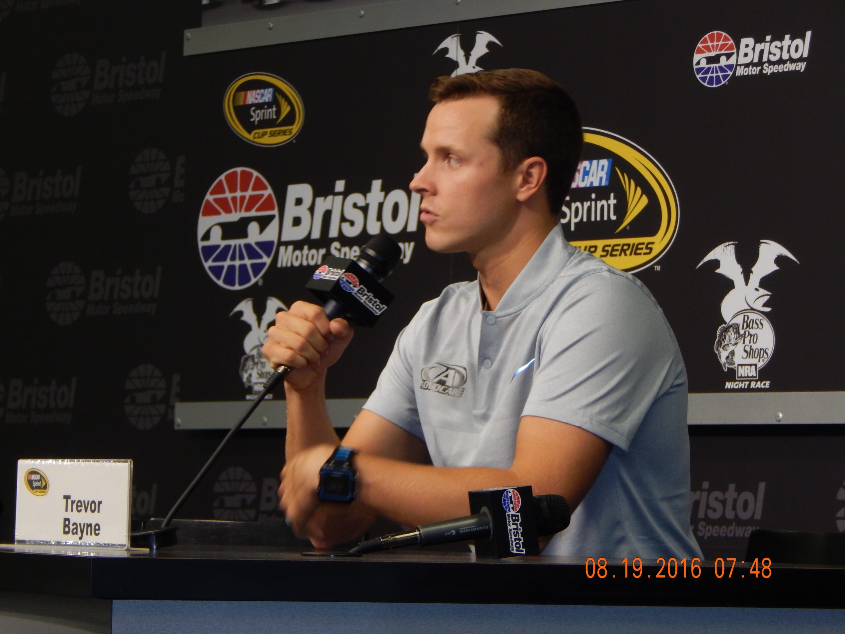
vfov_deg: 7.2
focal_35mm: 207
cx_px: 422
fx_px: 5053
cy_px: 317
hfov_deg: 9.6
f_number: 5.4
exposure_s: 1/30
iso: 220
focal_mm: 37.1
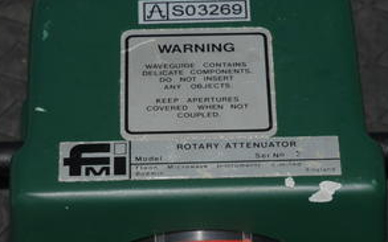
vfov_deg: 7.0
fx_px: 1988
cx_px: 203
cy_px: 134
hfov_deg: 11.1
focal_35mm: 188
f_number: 11
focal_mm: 65
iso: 400
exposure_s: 1/60
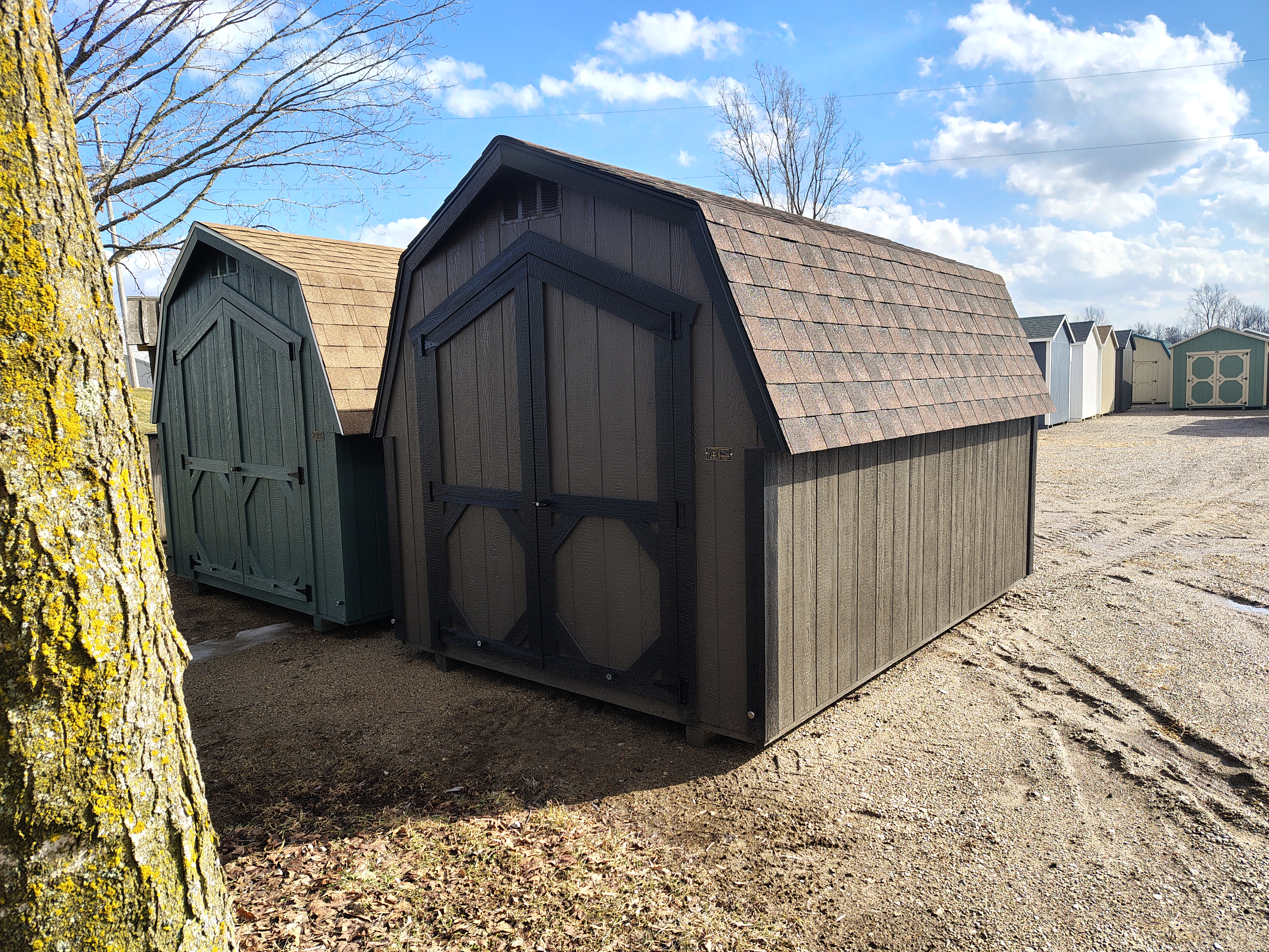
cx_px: 634
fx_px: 880
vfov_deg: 56.8
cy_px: 476
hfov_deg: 71.6
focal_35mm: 24
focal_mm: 5.56
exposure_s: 1/669
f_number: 1.8
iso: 100
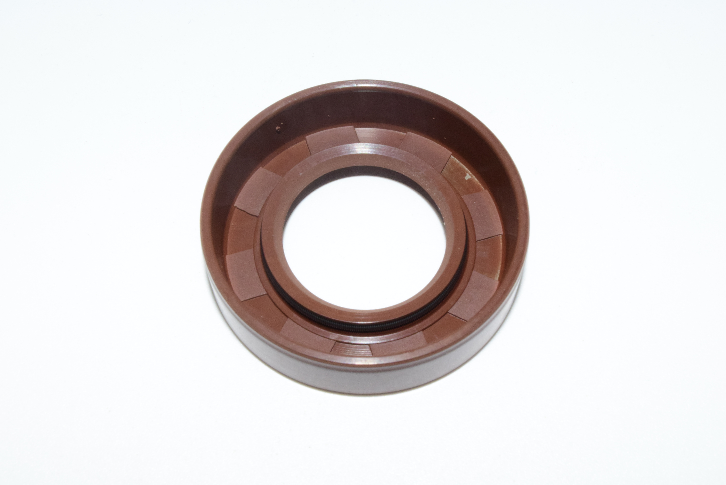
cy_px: 242
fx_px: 1060
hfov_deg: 37.8
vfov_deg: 25.8
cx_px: 363
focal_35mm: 52
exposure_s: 1/60
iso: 1600
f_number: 29
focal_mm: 35
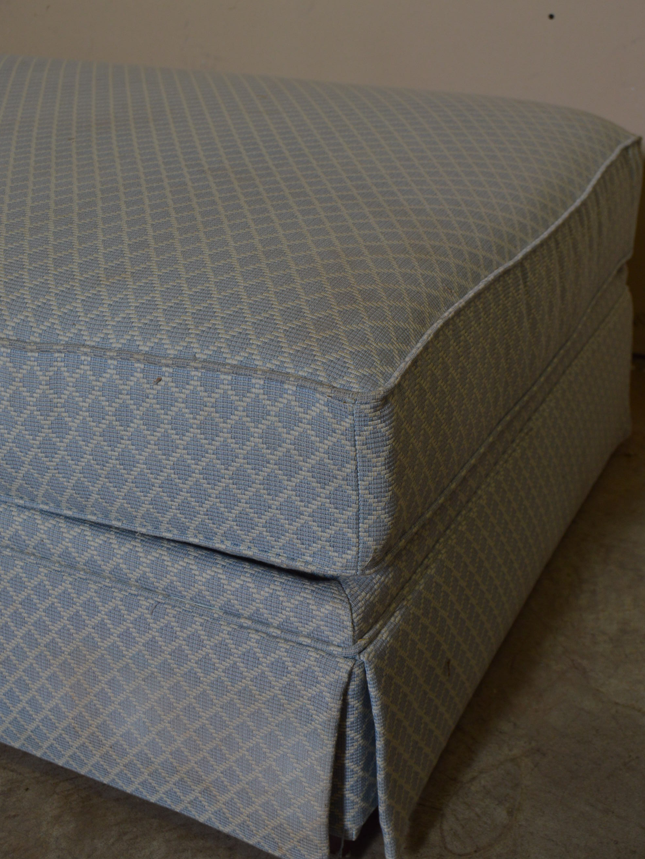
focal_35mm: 46
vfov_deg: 41.2
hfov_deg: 31.5
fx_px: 1143
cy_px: 443
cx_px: 321
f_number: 5.6
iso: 400
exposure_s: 1/60
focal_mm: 28
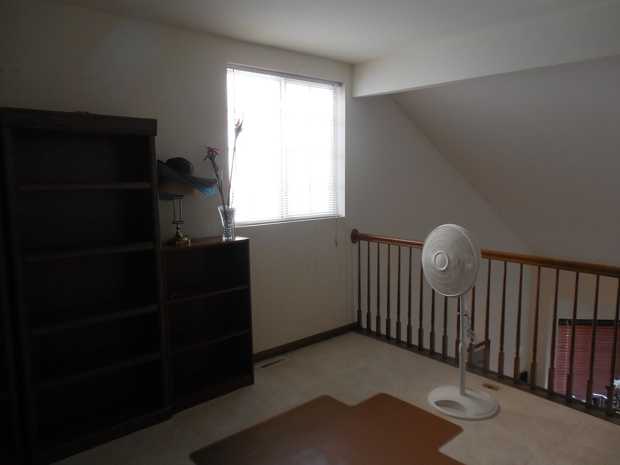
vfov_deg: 54.9
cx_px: 310
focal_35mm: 25
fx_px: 448
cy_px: 232
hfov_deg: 69.4
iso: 400
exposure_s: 1/20
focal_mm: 4.5
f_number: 3.3
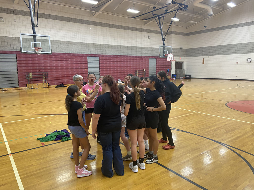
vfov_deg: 53.1
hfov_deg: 67.3
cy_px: 95
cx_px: 127
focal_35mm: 26
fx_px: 191
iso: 125
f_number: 1.8
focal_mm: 4.25
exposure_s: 1/60
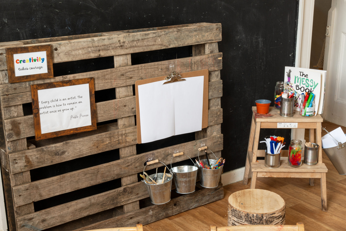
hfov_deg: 35.9
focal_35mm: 56
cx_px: 176
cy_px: 134
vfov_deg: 24.4
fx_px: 533
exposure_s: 1/1.67
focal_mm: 44.4
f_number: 18
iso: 200
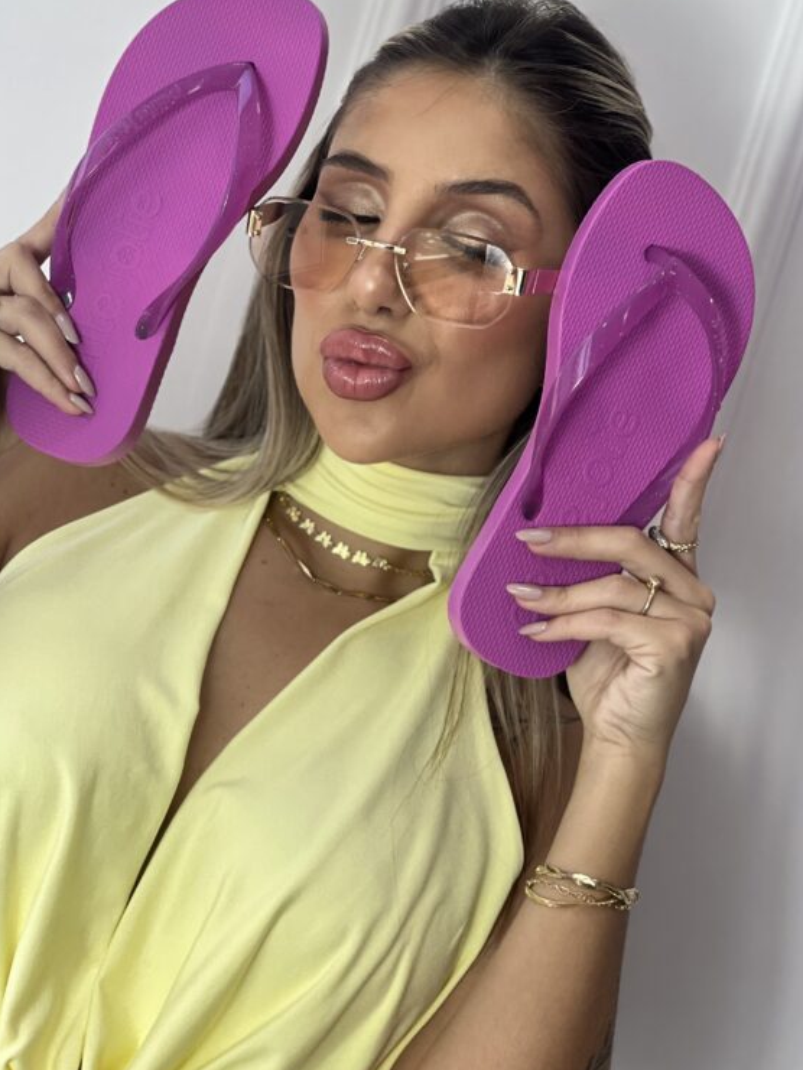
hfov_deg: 15.2
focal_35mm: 97
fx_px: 2999
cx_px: 363
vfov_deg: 20.2
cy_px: 415
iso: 100
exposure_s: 1/120
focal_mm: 9
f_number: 2.8
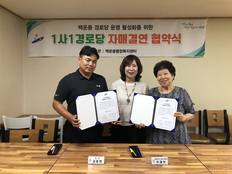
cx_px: 116
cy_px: 87
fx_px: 188
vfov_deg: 49.7
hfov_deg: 63.4
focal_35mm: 28
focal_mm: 3.99
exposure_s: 1/30
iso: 40
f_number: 1.8
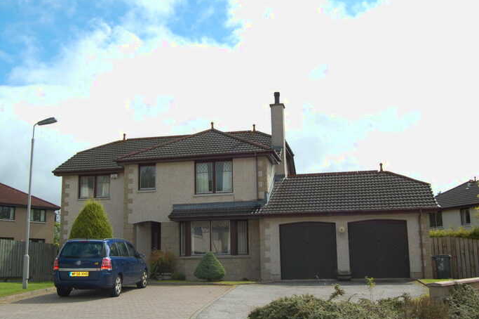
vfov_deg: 33.3
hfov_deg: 48.5
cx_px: 234
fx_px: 532
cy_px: 160
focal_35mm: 40
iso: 200
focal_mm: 26
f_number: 8
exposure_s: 1/500
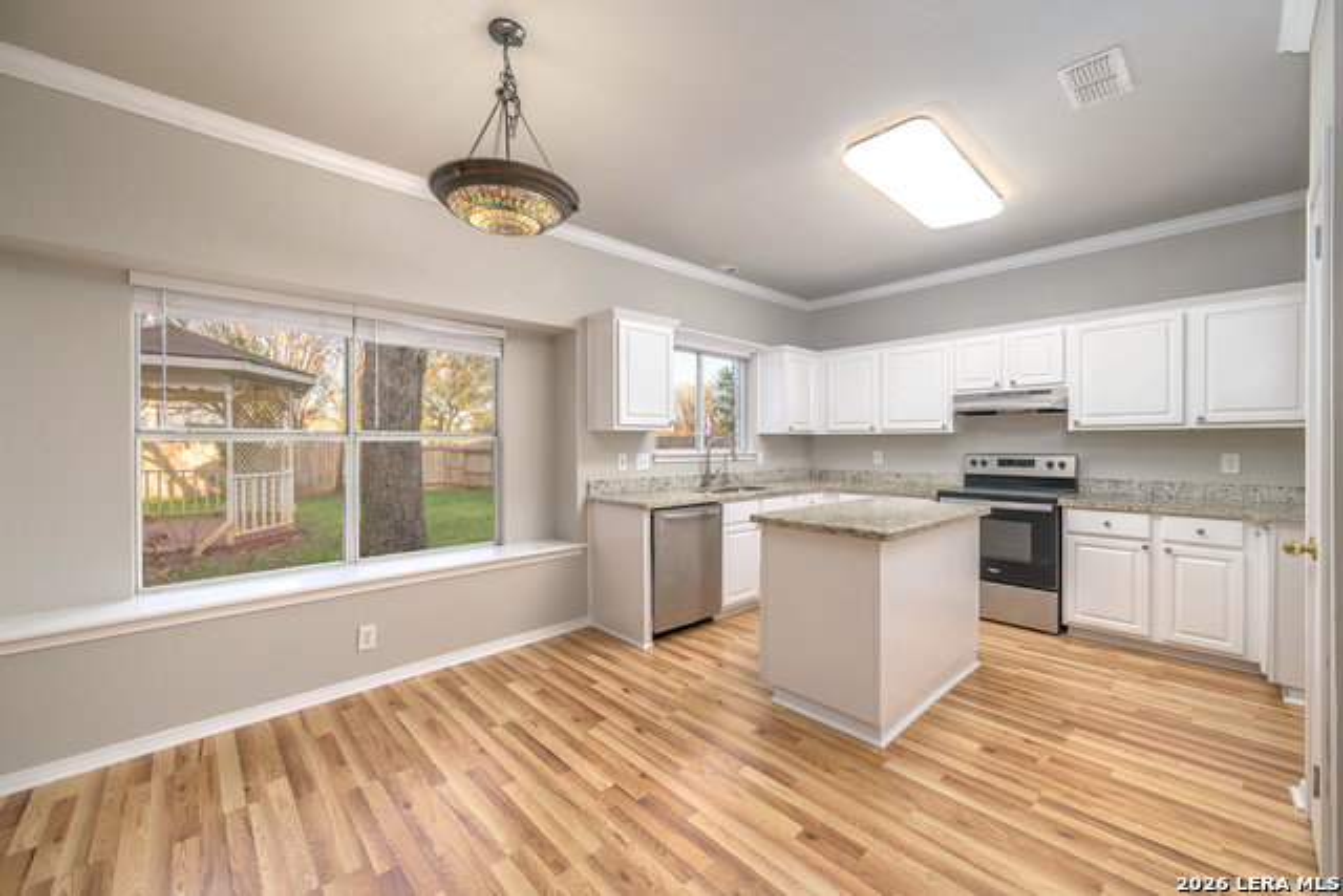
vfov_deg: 81.2
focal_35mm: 14
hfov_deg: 104.2
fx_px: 522
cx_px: 672
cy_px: 448
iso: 400
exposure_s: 1/125
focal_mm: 14
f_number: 7.1
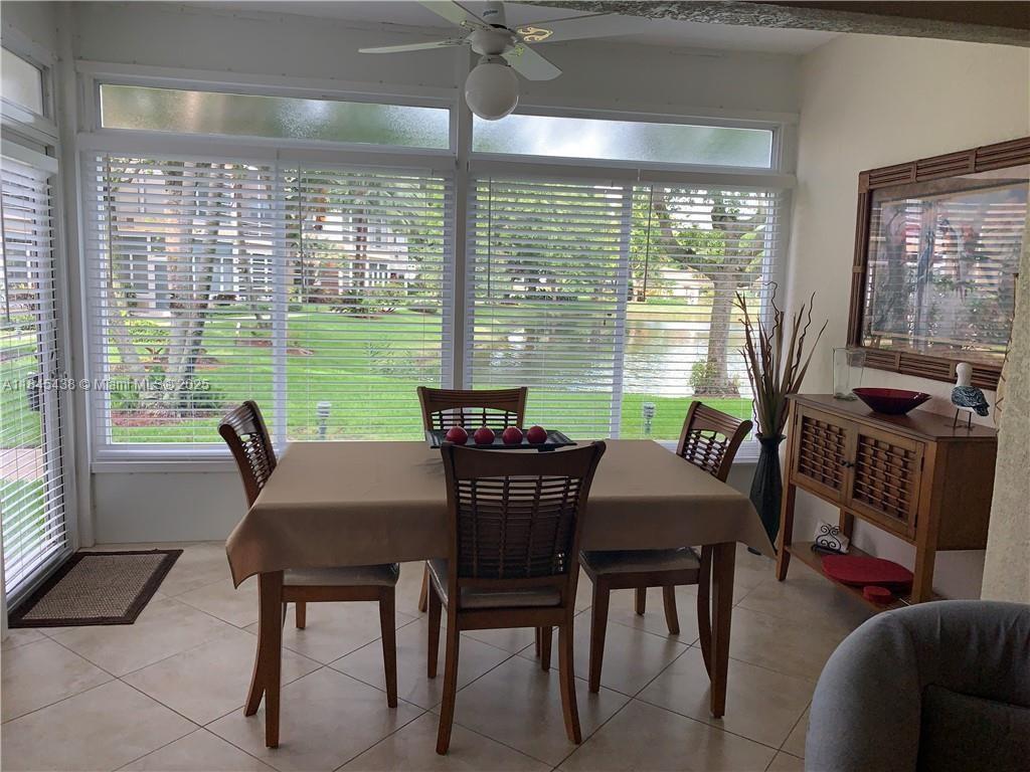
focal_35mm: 26
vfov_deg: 53.1
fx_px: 774
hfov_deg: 67.3
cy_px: 386
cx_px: 515
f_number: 1.8
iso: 64
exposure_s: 1/121
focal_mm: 4.25
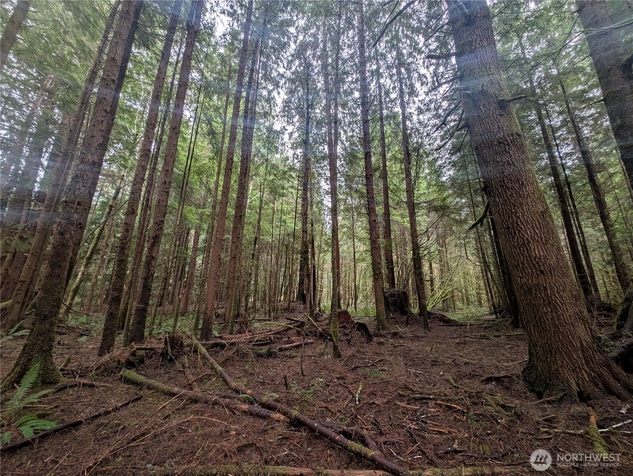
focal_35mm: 12
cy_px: 238
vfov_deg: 94.6
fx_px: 220
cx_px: 316
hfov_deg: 110.5
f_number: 1.95
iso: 101
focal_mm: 2.23
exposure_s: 1/32.2
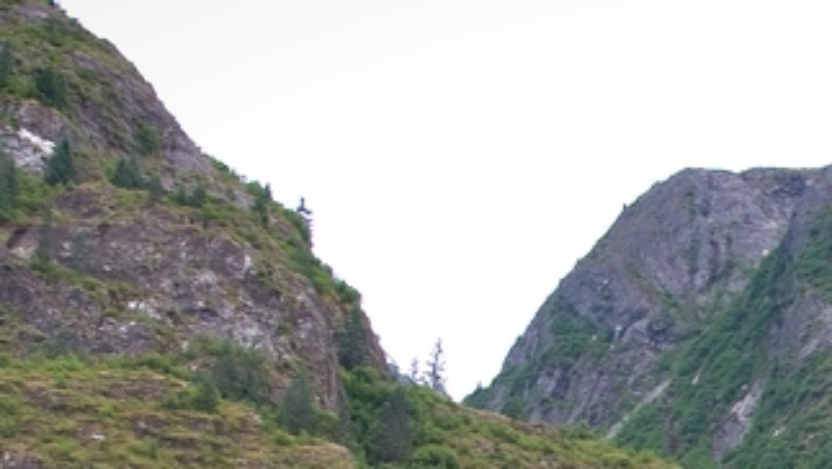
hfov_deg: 18.4
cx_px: 912
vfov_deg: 10.3
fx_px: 2472
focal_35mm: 112
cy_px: 799
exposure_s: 1/100
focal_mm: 27
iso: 100
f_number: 5
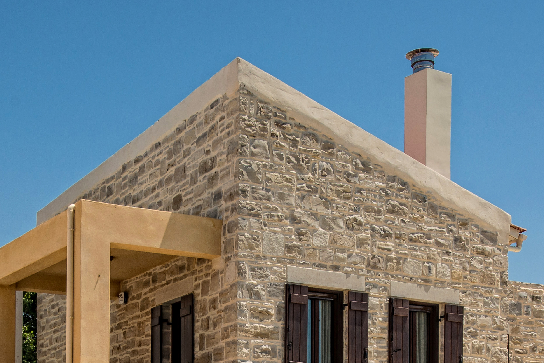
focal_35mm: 71
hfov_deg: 28.4
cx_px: 254
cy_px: 484
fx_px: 1073
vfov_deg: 17.8
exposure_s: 1/500
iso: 200
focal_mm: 24
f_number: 9
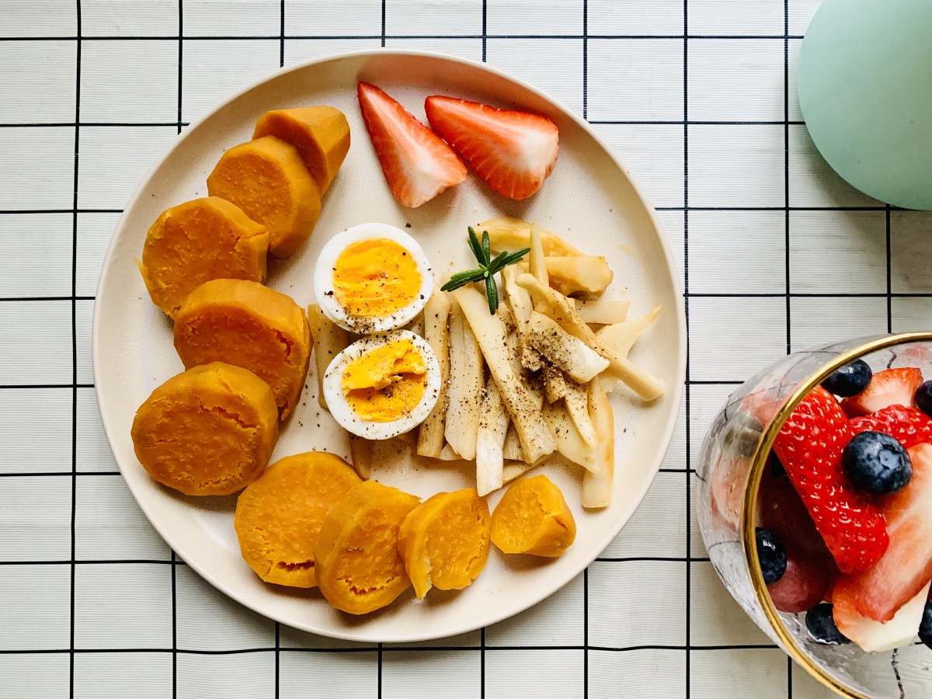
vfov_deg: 53.1
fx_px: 700
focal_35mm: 26
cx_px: 466
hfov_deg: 67.3
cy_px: 350
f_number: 1.8
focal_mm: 4.25
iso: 400
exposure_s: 1/60
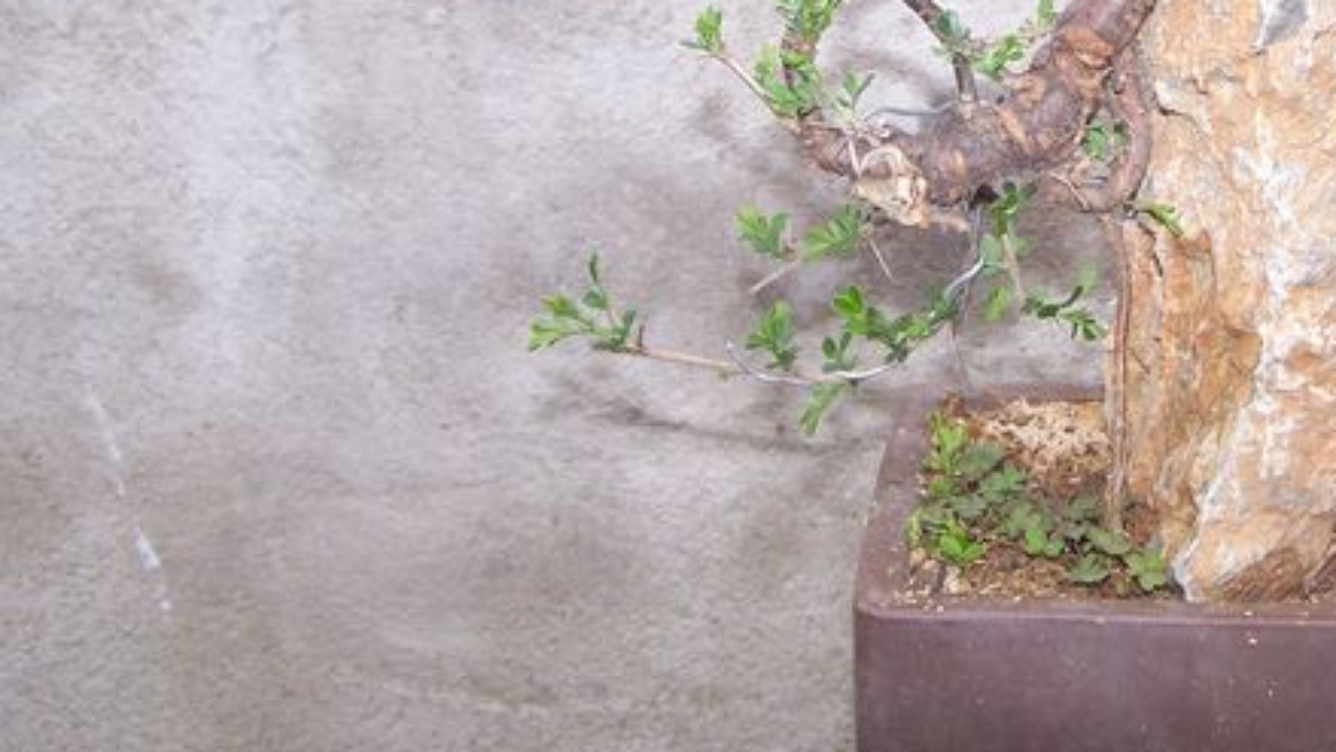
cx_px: 962
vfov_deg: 18.1
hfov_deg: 31.5
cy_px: 160
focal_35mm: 66
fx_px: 2338
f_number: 2.8
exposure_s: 1/60
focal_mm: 6.3
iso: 80
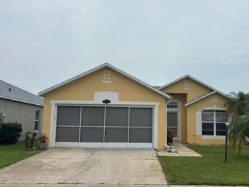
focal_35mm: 37
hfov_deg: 49.6
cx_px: 157
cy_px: 94
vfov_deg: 38.7
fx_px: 266
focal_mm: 5.96
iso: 50
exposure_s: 1/7692
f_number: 1.6
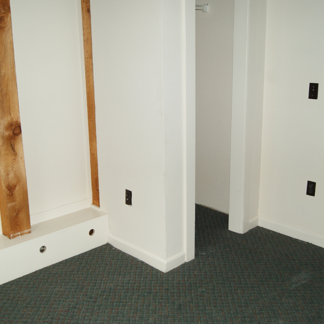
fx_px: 413
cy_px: 161
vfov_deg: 42.8
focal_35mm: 39
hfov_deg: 42.8
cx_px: 164
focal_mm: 20
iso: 400
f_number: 5.6
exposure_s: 1/60
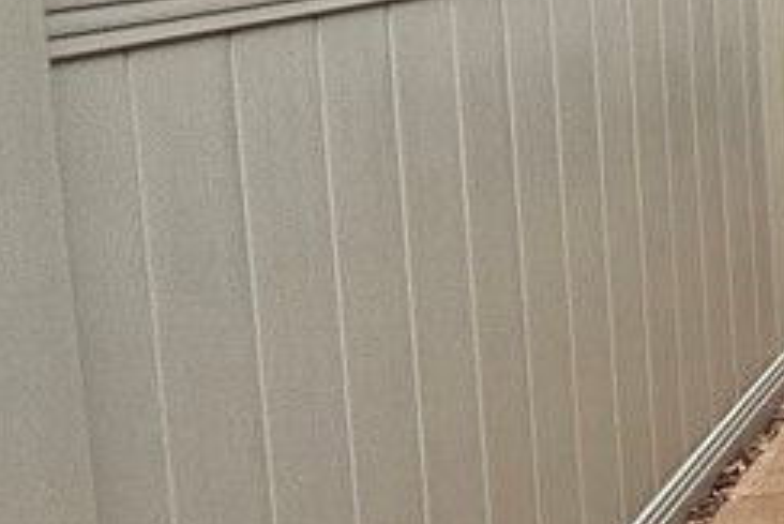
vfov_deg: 21.5
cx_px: 1587
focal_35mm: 61
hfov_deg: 18.9
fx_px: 1329
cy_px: 0
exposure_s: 1/756
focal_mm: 2.22
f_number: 2.2
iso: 50
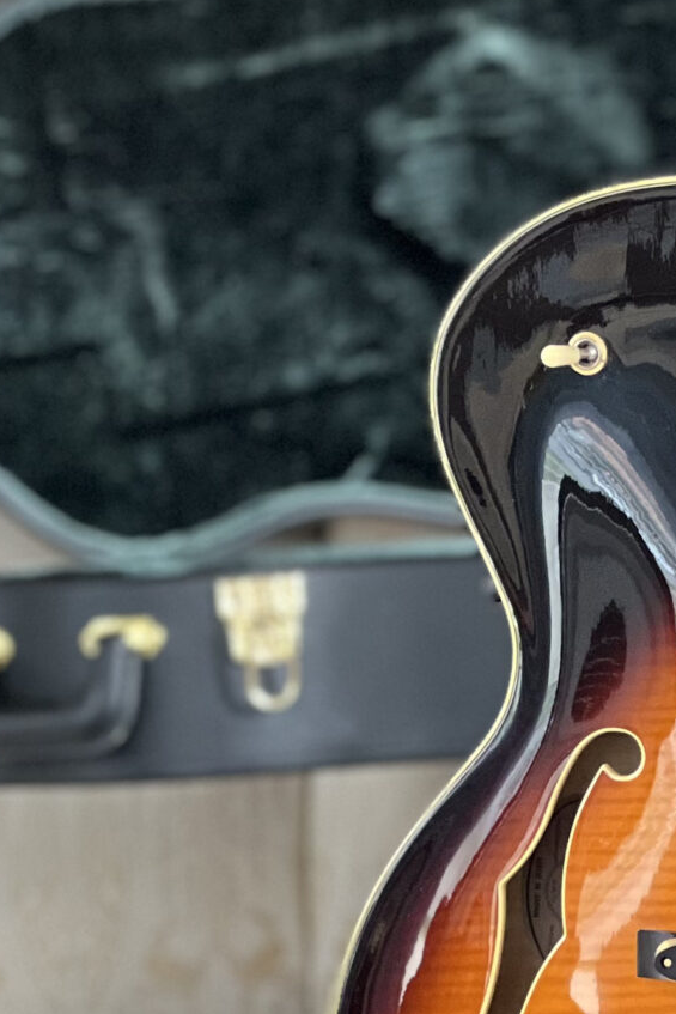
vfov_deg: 8.5
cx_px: 857
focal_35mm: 242
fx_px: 6813
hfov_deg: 5.6
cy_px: 175
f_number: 2.8
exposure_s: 1/40
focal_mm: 9
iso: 250
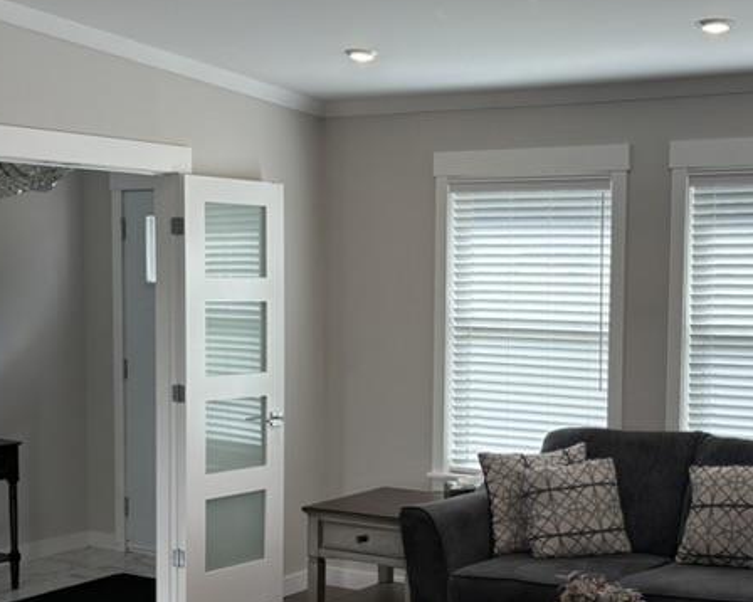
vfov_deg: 26.2
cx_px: 514
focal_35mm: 58
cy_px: 351
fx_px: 1292
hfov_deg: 32.2
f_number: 1.6
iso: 40
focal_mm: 5.96
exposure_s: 1/176
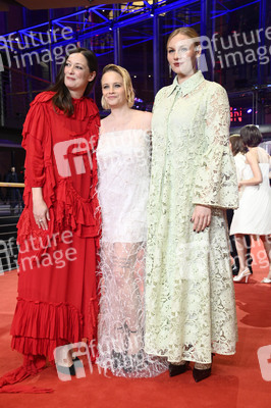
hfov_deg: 24.6
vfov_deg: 36.3
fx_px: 622
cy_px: 204
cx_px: 136
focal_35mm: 55
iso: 5000
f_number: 5.6
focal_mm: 55
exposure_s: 1/200
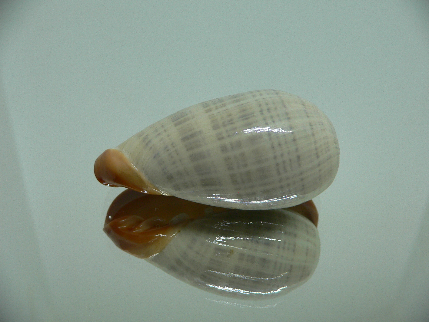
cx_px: 214
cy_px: 161
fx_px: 434
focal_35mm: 35
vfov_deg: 40.7
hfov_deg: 52.6
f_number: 2.8
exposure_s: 1/60
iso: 100
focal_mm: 4.6
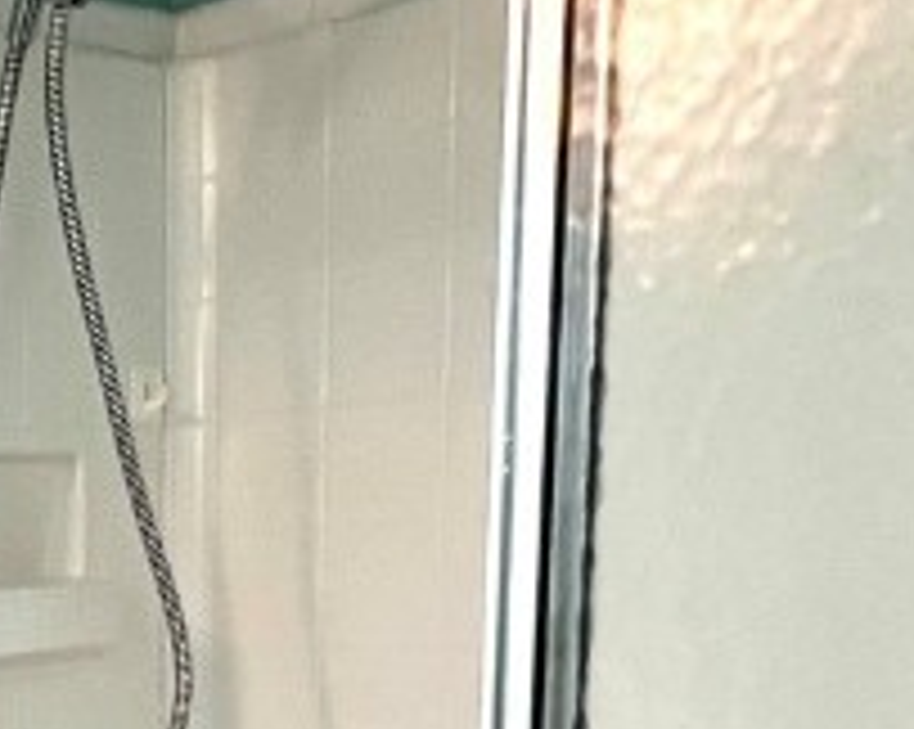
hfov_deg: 24.2
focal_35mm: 64
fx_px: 1730
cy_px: 981
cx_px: -401
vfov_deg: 21.3
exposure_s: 1/120
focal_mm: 1.57
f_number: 1.8
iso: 160
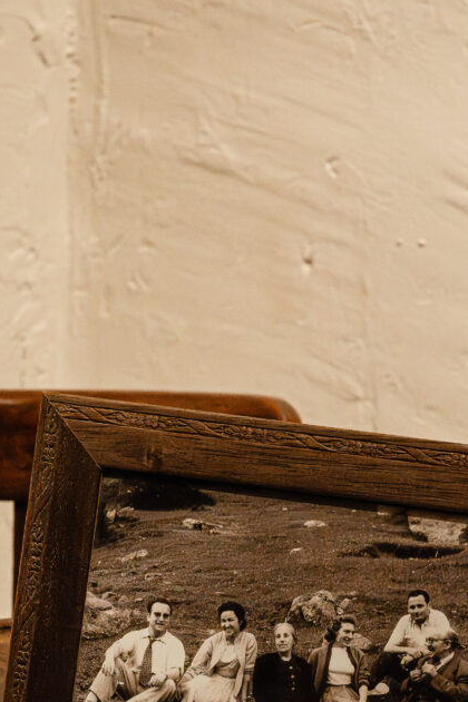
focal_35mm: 194
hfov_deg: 7.1
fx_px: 3787
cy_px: 655
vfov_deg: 10.5
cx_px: 259
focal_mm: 45
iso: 6400
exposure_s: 1/400
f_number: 5
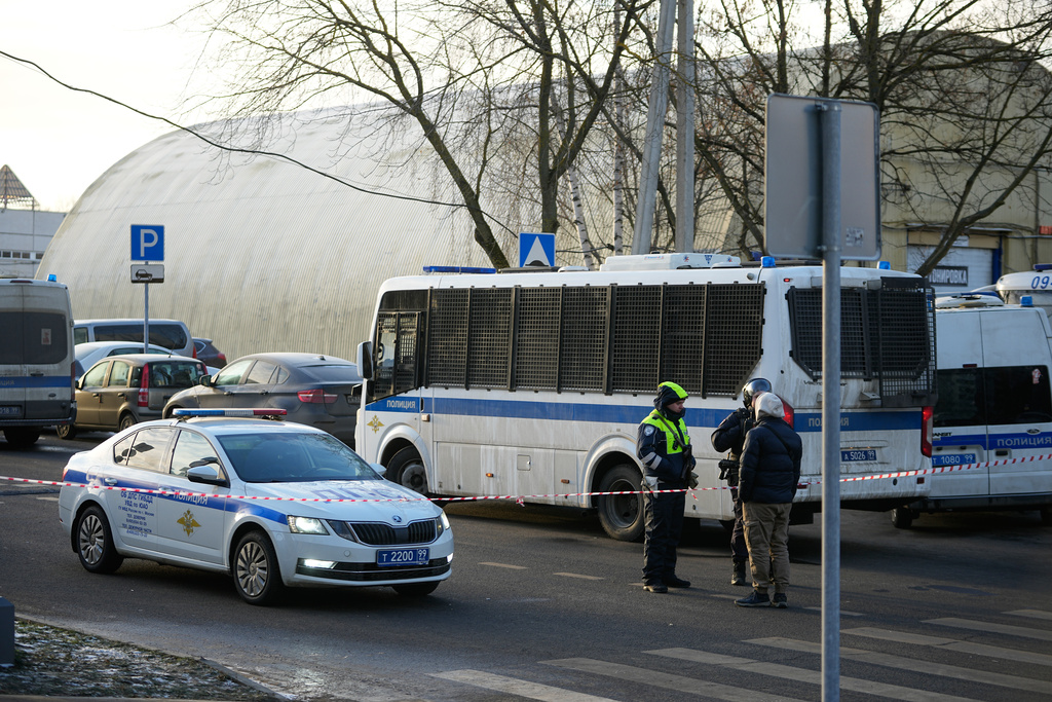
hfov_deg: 25.7
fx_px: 2309
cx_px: 526
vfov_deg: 17.3
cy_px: 351
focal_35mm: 79
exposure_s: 1/400
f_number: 2.8
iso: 200
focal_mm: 79
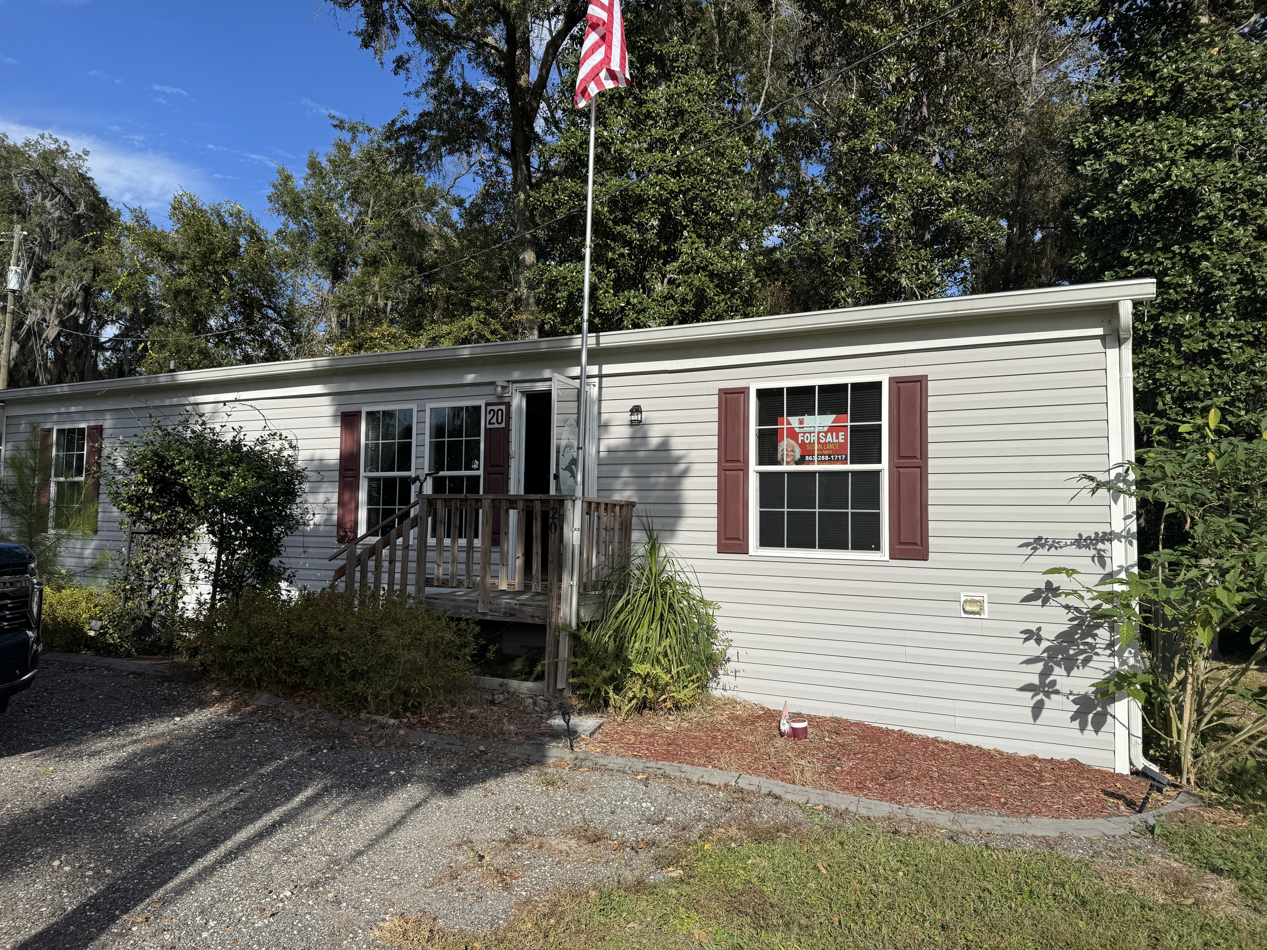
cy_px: 475
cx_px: 634
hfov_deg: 71.6
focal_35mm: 24
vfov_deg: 56.8
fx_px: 878
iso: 80
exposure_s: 1/6410
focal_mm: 6.76
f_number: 1.78
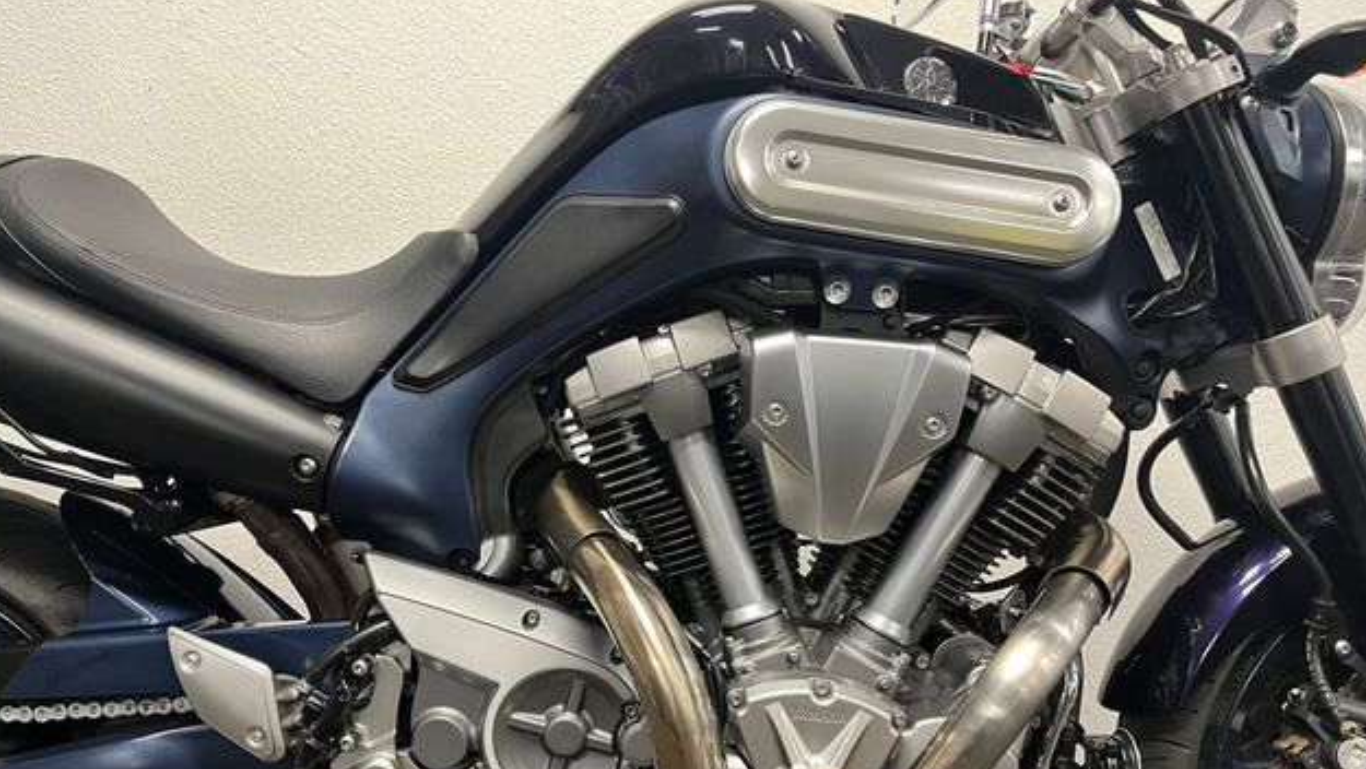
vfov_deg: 39.7
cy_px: 513
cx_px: 673
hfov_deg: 66.0
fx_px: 1051
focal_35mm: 29
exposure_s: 1/50
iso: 250
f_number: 1.6
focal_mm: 5.1
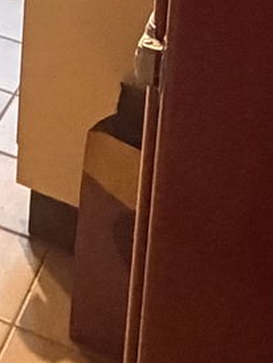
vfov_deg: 14.8
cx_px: -219
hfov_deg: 12.4
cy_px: -362
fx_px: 1144
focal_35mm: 109
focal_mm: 2.22
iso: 1000
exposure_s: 1/59
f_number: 2.2
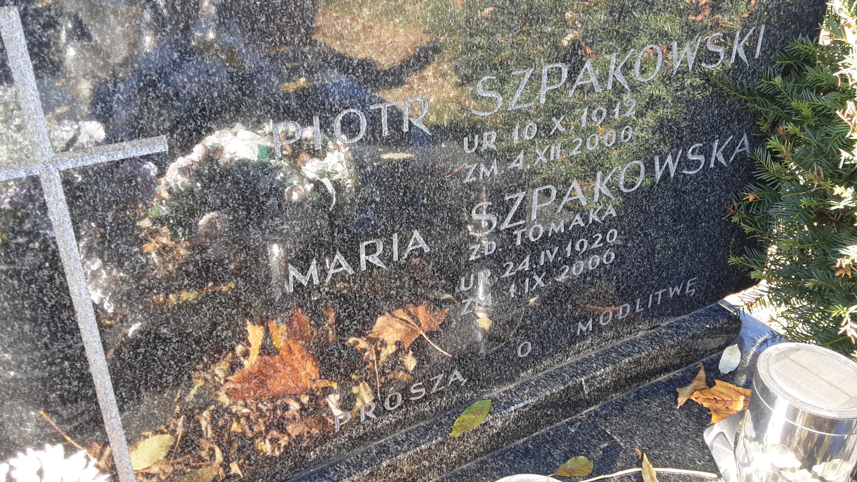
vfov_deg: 37.7
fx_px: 704
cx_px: 422
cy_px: 211
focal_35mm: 31
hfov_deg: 62.6
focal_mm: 2.9
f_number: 1.9
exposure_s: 1/100
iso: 50
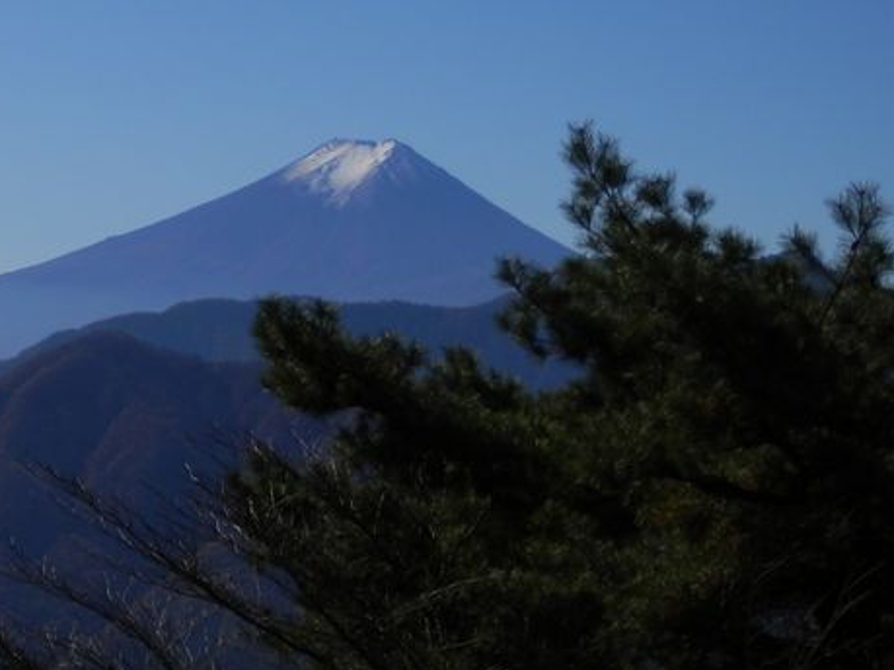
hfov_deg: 16.9
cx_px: 134
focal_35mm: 115
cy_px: 329
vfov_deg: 12.9
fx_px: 2969
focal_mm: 11.9
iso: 80
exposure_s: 1/250
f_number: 12.4
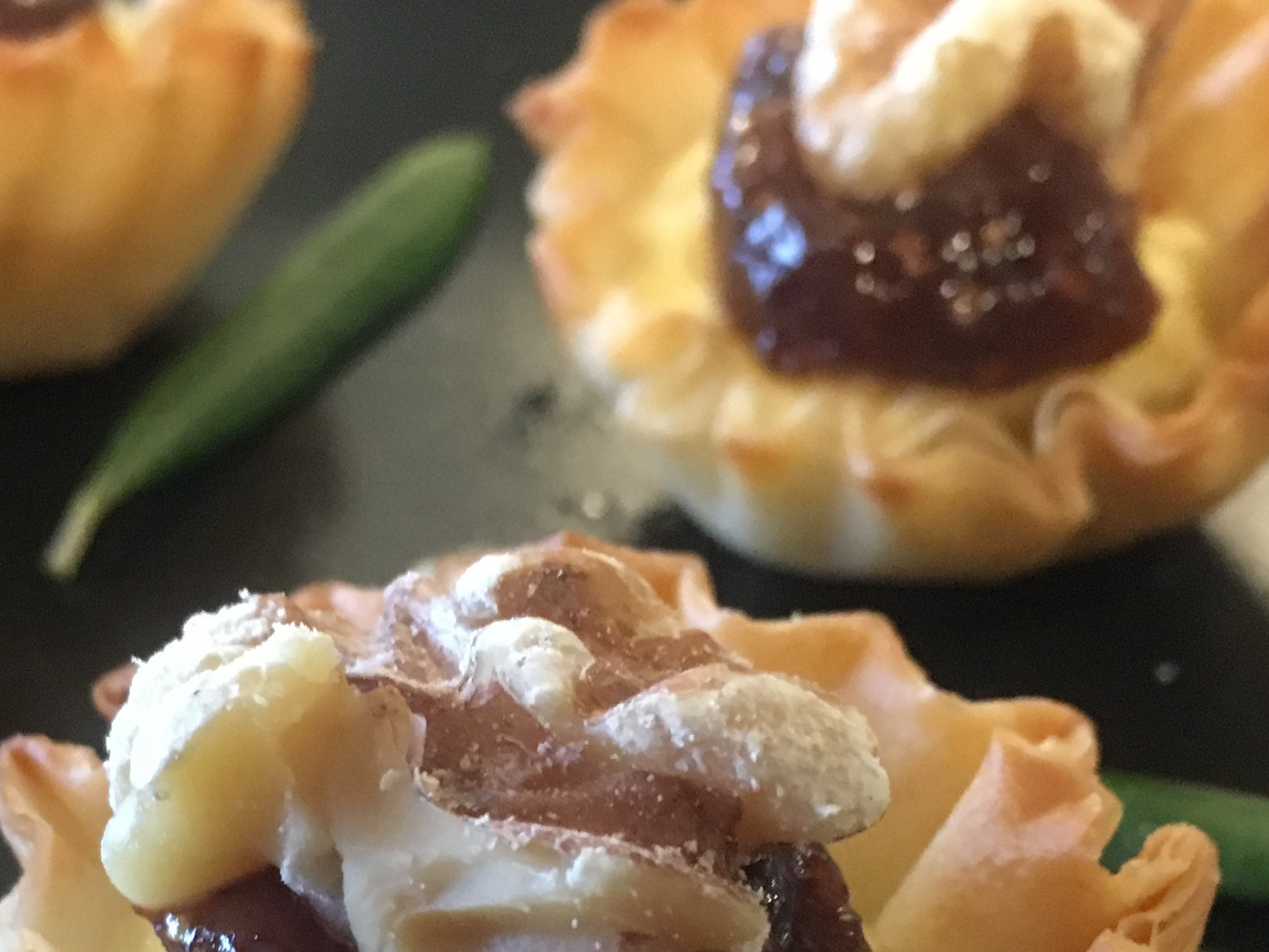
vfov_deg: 21.1
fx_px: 2493
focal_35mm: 68
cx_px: 353
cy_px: 867
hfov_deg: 28.2
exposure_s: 1/15
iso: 200
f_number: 2.2
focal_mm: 4.15
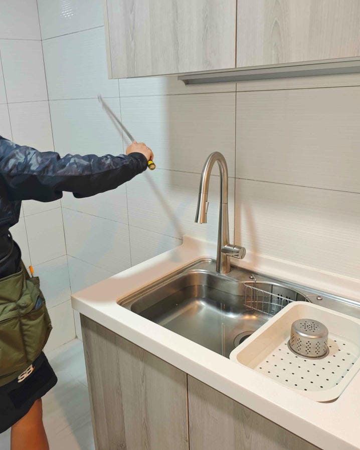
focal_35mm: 30
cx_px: 132
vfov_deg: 58.8
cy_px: 225
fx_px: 400
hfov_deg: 48.0
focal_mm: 8.72
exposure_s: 1/60
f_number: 2
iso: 320
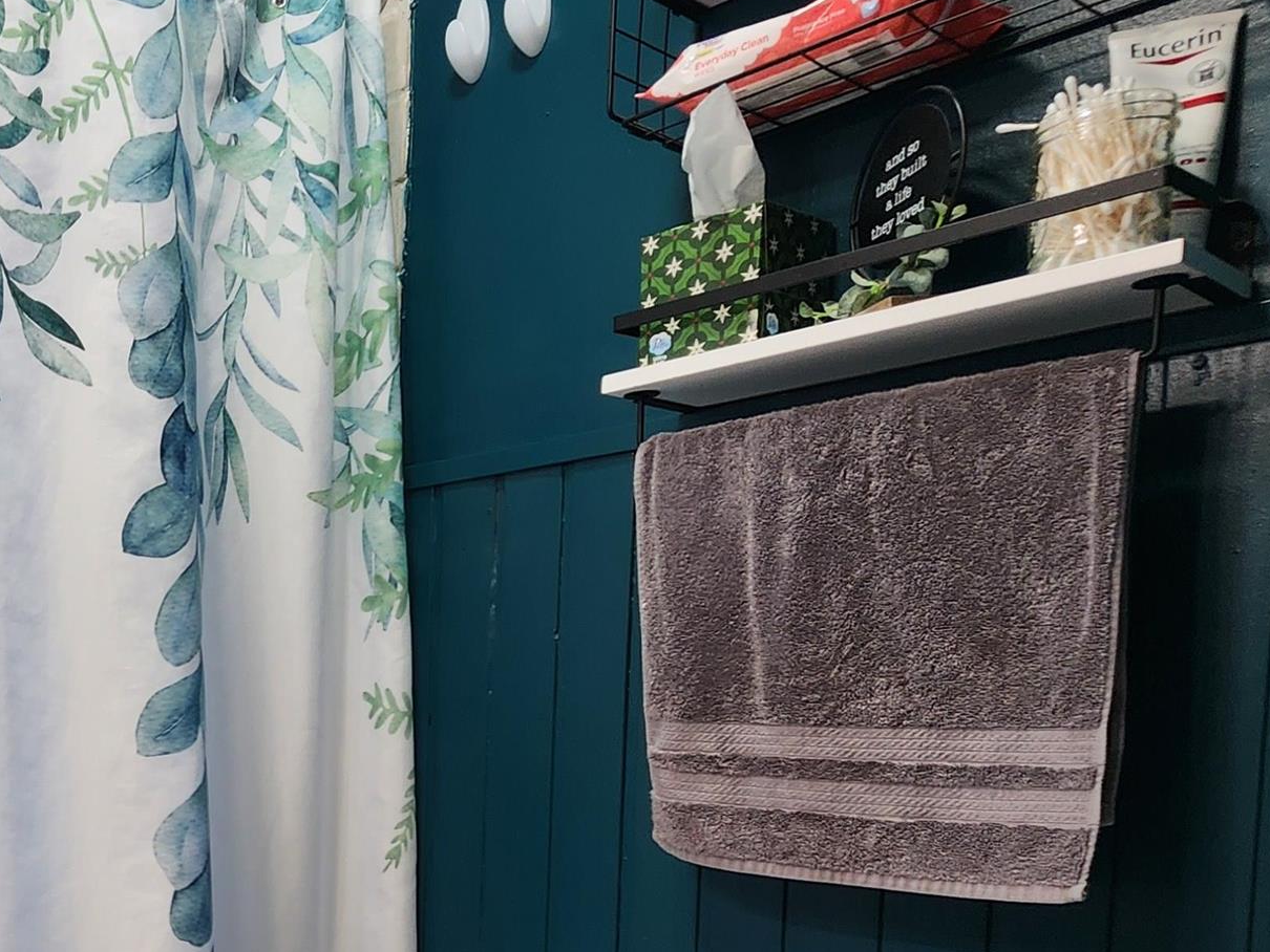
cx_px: -68
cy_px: 822
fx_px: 1211
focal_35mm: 33
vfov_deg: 40.3
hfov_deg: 44.6
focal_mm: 2.2
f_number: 2.2
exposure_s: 1/60
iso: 80
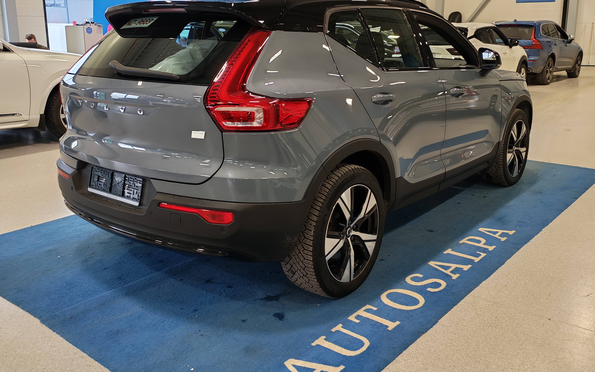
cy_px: 155
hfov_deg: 55.3
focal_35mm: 35
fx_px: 568
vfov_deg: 36.2
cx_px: 298
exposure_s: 1/100
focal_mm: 6.12
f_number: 1.9
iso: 125
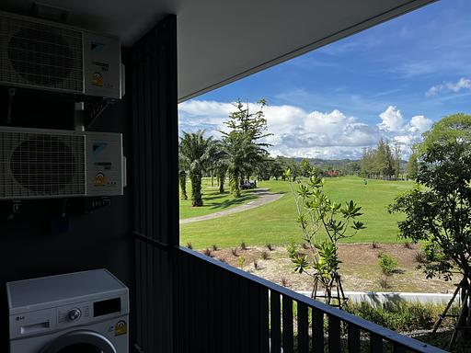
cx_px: 236
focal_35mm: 26
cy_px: 176
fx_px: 354
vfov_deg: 53.1
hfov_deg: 67.3
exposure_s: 1/3257
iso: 50
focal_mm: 5.7
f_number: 1.5
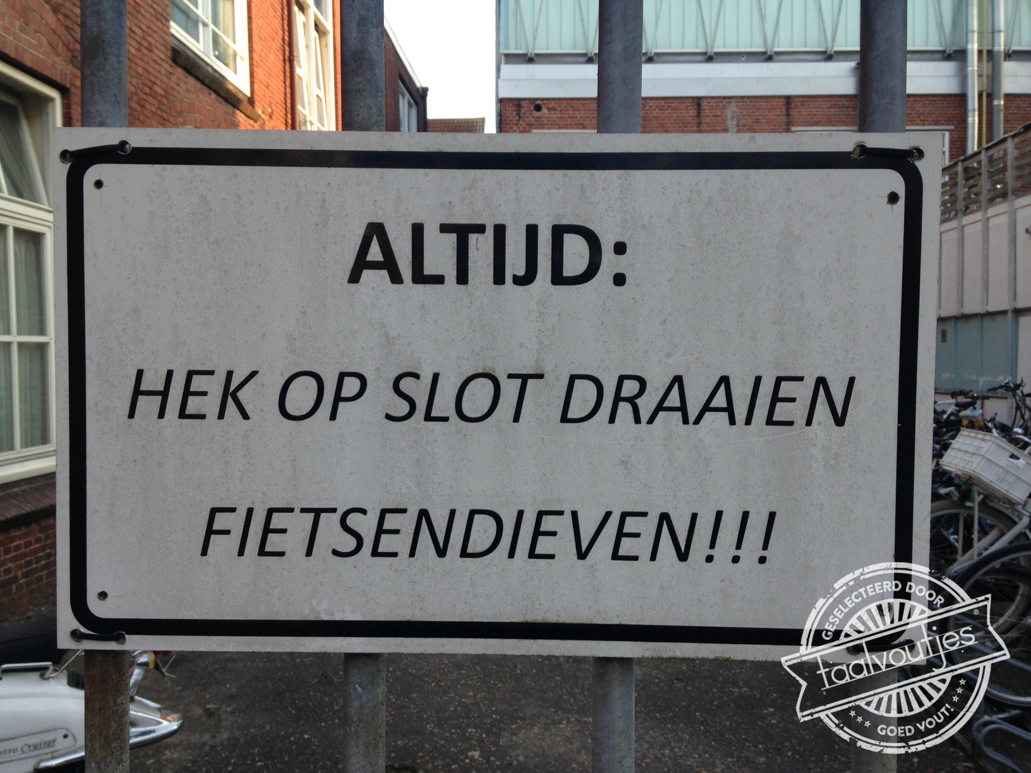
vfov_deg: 42.9
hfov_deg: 55.4
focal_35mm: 33
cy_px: 386
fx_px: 983
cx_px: 516
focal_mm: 4.12
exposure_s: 1/160
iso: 50
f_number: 2.4
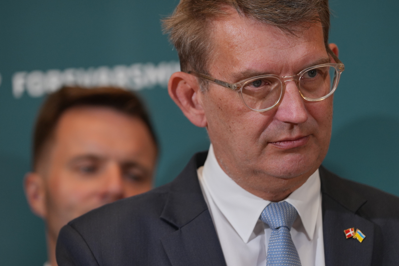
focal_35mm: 300
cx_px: 200
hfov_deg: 6.9
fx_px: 3324
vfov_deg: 4.6
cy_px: 133
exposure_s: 1/200
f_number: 3.2
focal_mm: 200
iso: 500
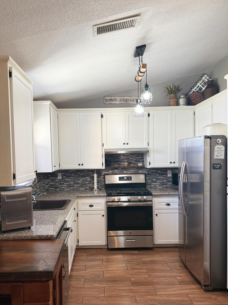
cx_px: 102
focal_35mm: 27
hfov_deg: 51.3
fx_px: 237
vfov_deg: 65.2
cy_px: 166
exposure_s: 1/60
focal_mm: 6.76
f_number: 1.78
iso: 160
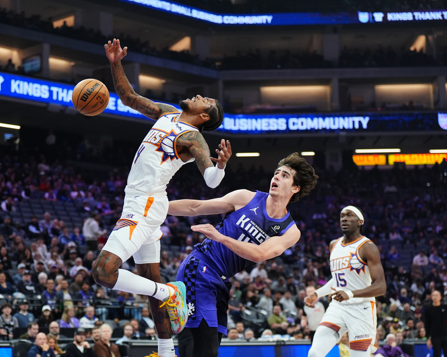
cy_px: 183
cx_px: 175
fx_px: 1124
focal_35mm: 85
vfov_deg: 18.1
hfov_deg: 22.5
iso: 2000
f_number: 2.8
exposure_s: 1/1250
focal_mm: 70
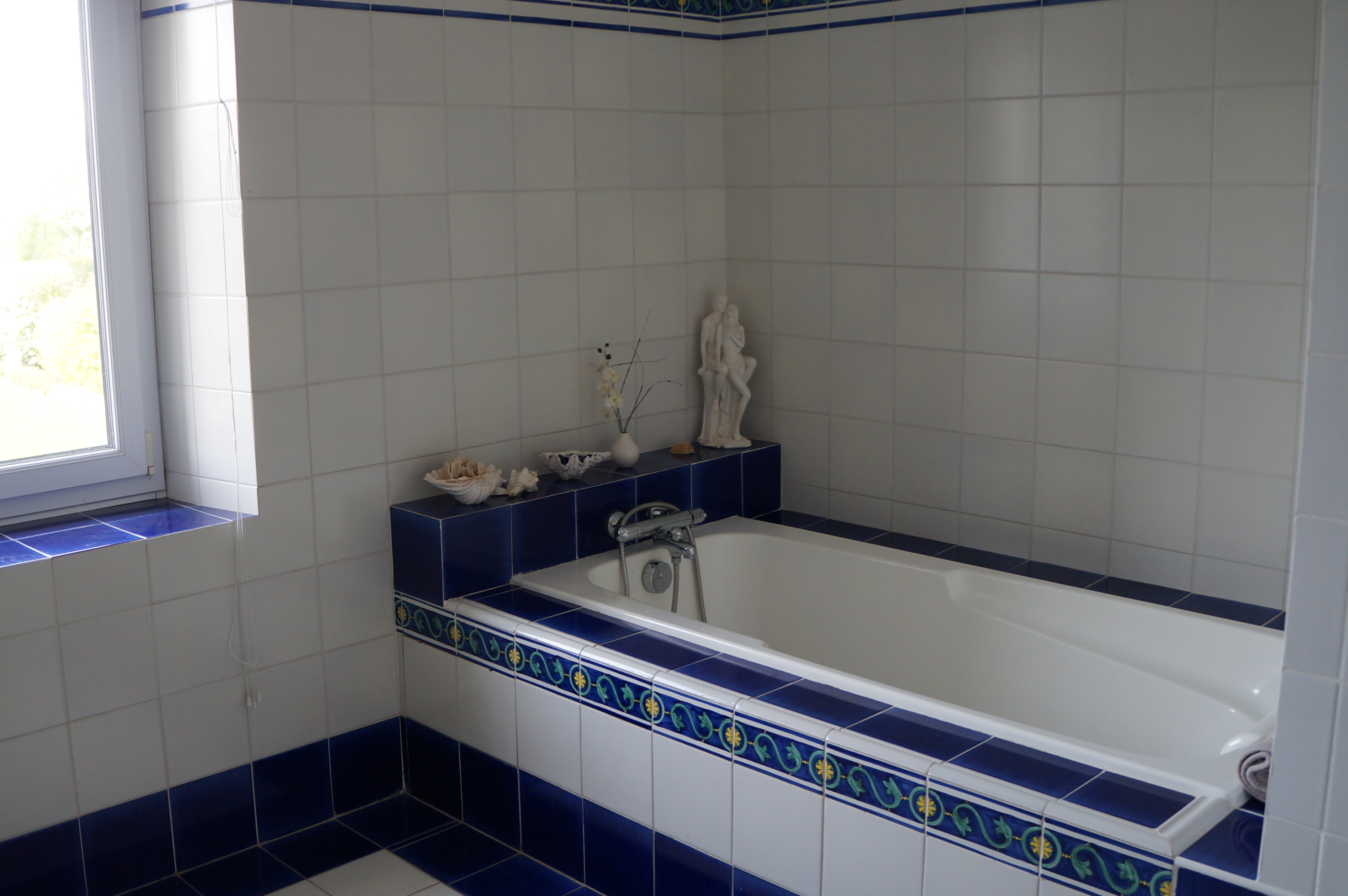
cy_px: 400
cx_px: 544
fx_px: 1309
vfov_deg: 37.7
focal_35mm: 35
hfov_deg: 54.1
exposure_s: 1/60
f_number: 4
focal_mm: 18
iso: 320
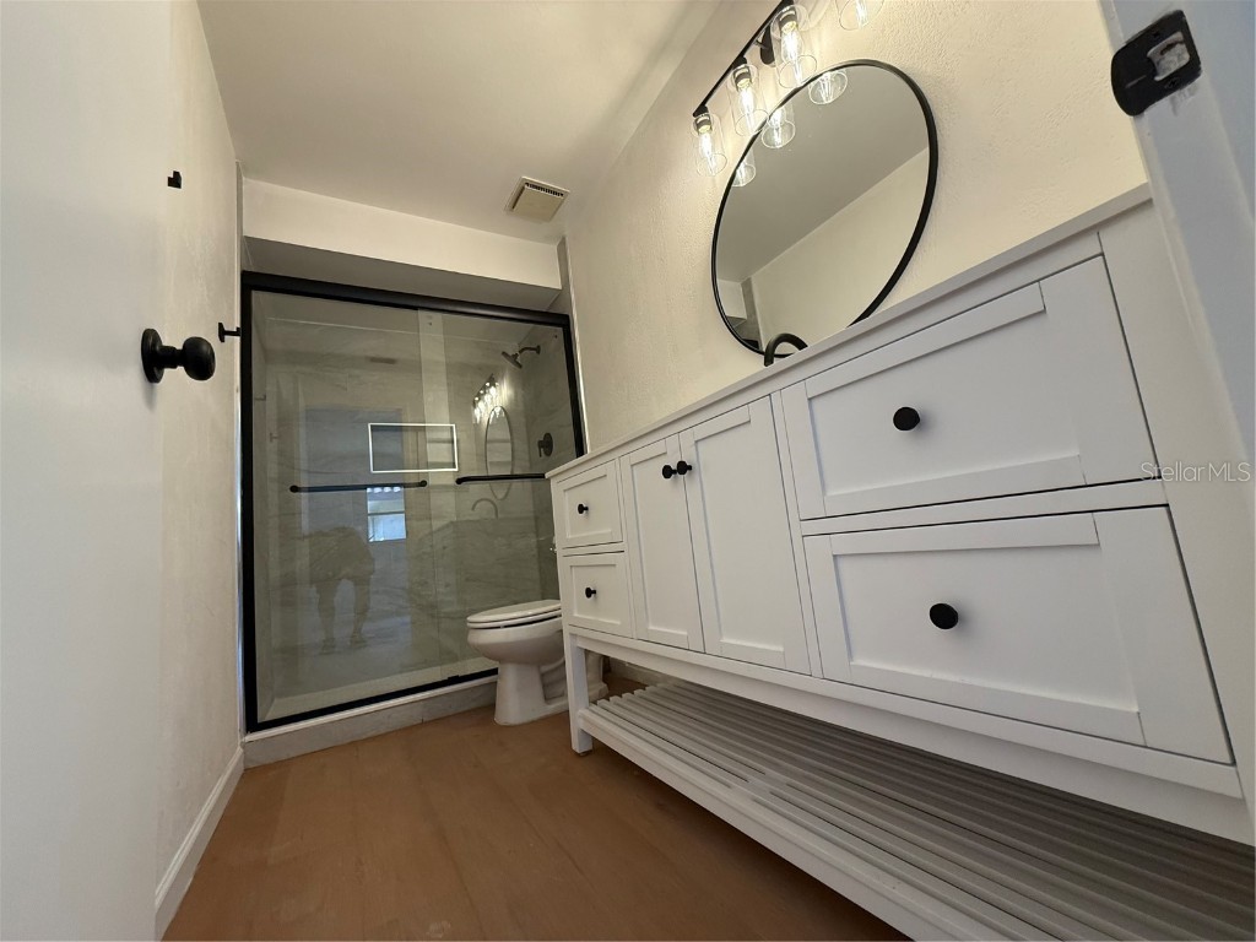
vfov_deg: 85.7
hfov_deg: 102.1
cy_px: 471
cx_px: 628
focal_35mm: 14
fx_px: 508
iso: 250
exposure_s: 1/120
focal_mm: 2.22
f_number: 2.2
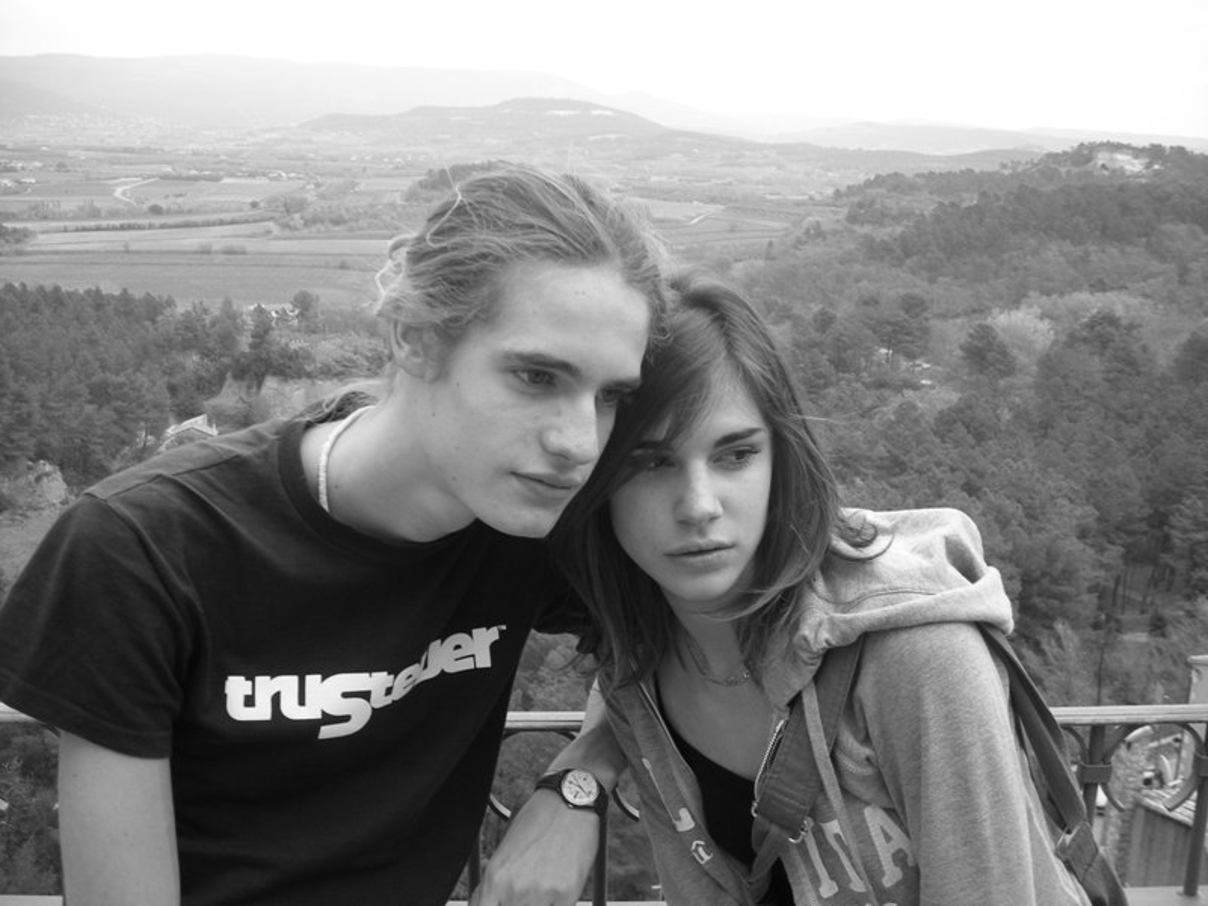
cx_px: 604
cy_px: 453
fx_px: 1326
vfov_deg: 37.7
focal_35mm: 38
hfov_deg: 49.0
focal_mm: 6.3
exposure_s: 1/49.6
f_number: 3.2
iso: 50
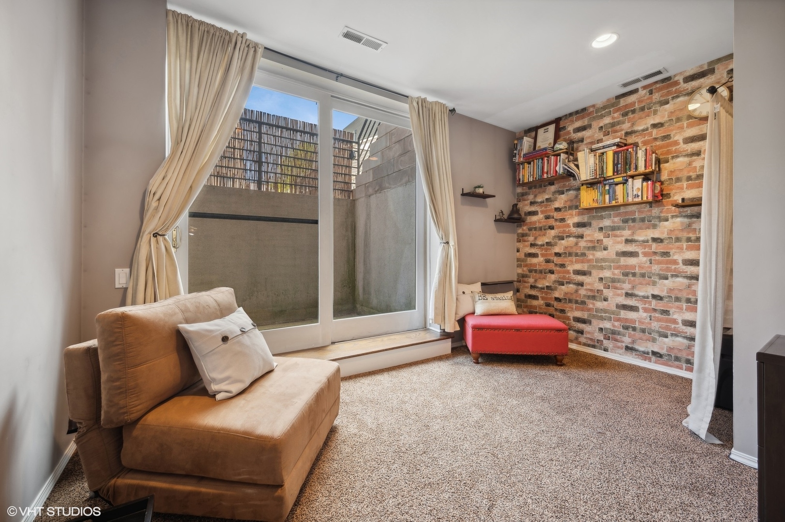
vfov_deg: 81.1
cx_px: 392
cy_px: 261
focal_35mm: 14
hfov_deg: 104.3
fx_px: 305
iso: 100
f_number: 10
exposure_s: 1/2
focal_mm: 14
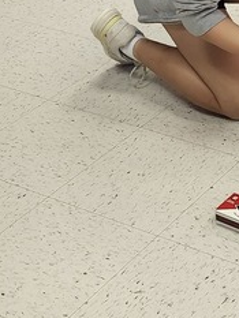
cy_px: -18
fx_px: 929
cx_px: 385
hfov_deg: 13.6
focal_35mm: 101
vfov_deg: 18.8
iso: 320
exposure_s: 1/120
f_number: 1.8
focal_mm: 5.54
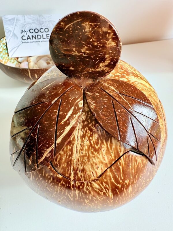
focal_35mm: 24
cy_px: 116
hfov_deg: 56.8
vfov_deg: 71.6
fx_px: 160
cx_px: 86
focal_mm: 2.22
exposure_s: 1/99
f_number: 2.2
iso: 64
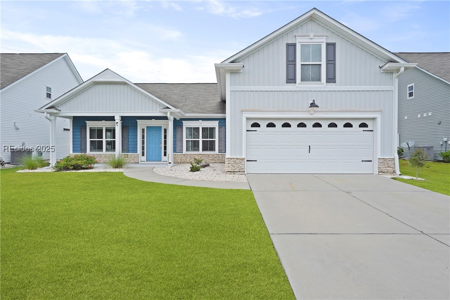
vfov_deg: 64.6
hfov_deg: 86.9
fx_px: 237
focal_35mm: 19
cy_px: 150
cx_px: 225
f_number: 9
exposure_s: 1/125
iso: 320
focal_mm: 19
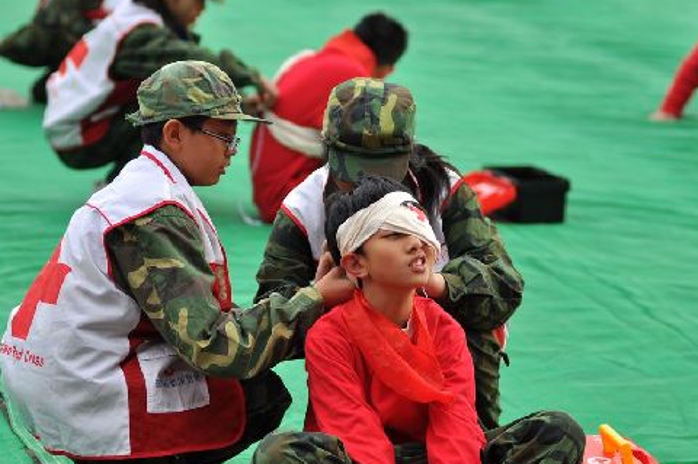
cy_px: 261
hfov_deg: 13.0
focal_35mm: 158
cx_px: 342
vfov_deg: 8.7
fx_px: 3060
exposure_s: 1/160
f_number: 2.8
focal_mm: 92
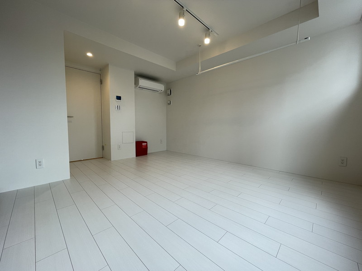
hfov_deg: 102.1
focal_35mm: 14
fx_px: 146
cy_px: 136
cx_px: 181
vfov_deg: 85.7
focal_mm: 1.55
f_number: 2.4
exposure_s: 1/99
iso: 64
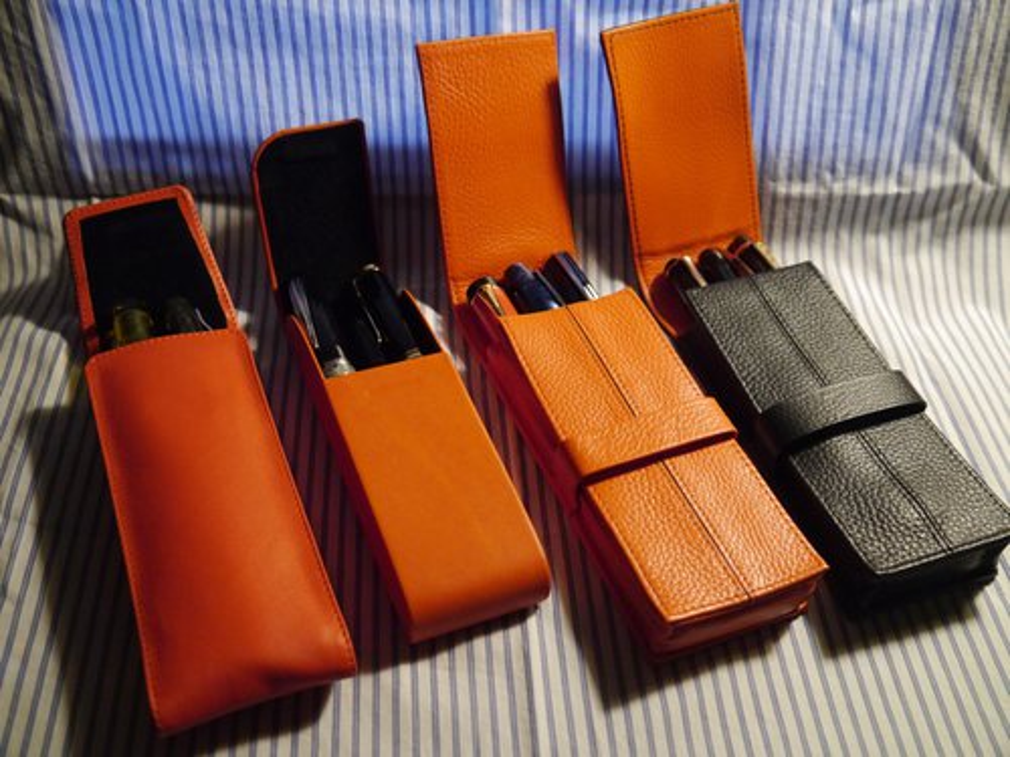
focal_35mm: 38
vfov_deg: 37.7
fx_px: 1109
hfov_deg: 49.0
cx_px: 505
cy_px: 378
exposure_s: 1/60
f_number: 4.2
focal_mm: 19
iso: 1600
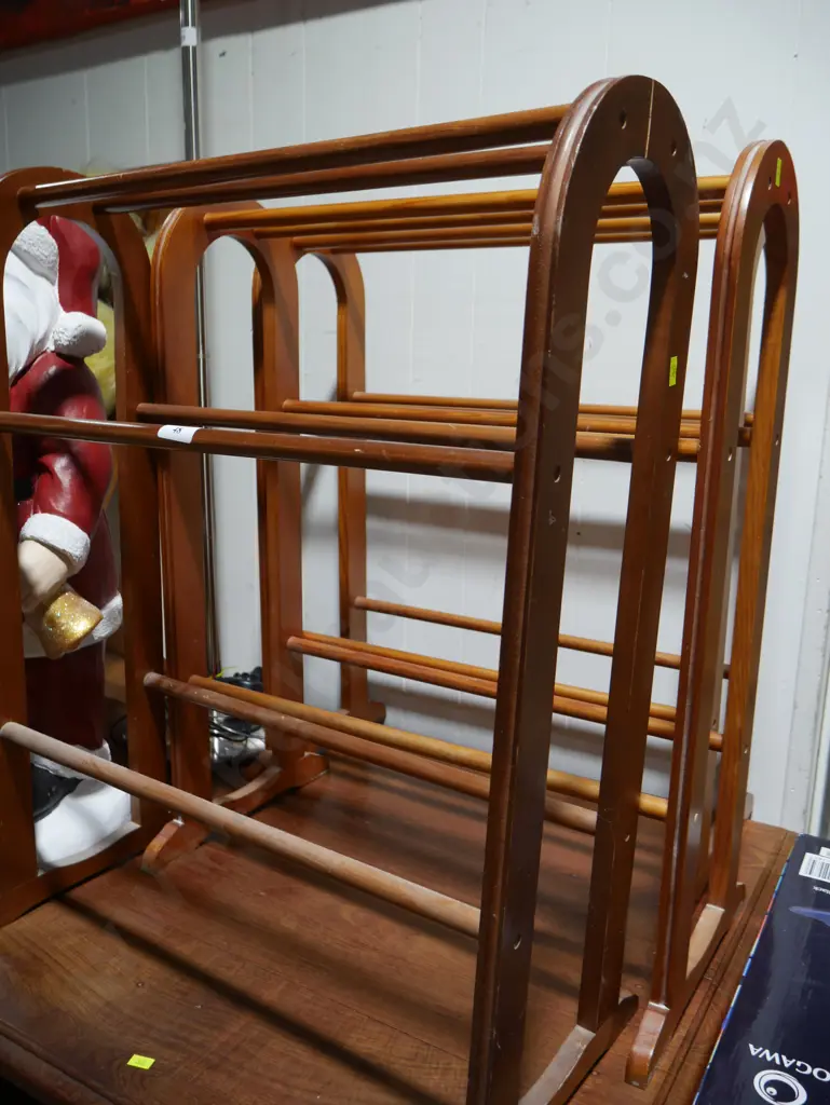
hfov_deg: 49.8
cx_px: 415
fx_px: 894
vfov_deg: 63.4
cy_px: 552
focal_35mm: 28
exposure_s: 1/60
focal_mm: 14
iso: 250
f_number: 4
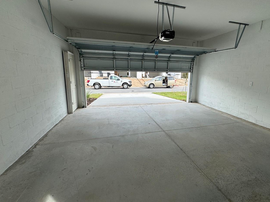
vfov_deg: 71.6
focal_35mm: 18
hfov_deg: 87.2
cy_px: 100
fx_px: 140
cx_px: 155
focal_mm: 2.22
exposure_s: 1/591
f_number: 2.2
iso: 40
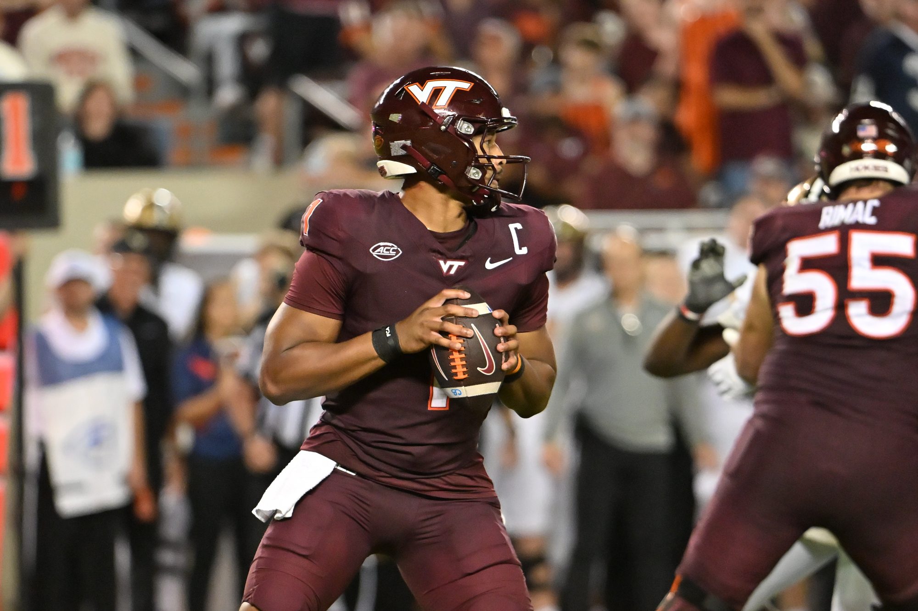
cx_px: 459
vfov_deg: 4.0
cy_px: 306
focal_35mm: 340
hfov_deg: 6.1
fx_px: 8667
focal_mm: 340
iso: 6400
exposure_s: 1/1250
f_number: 4
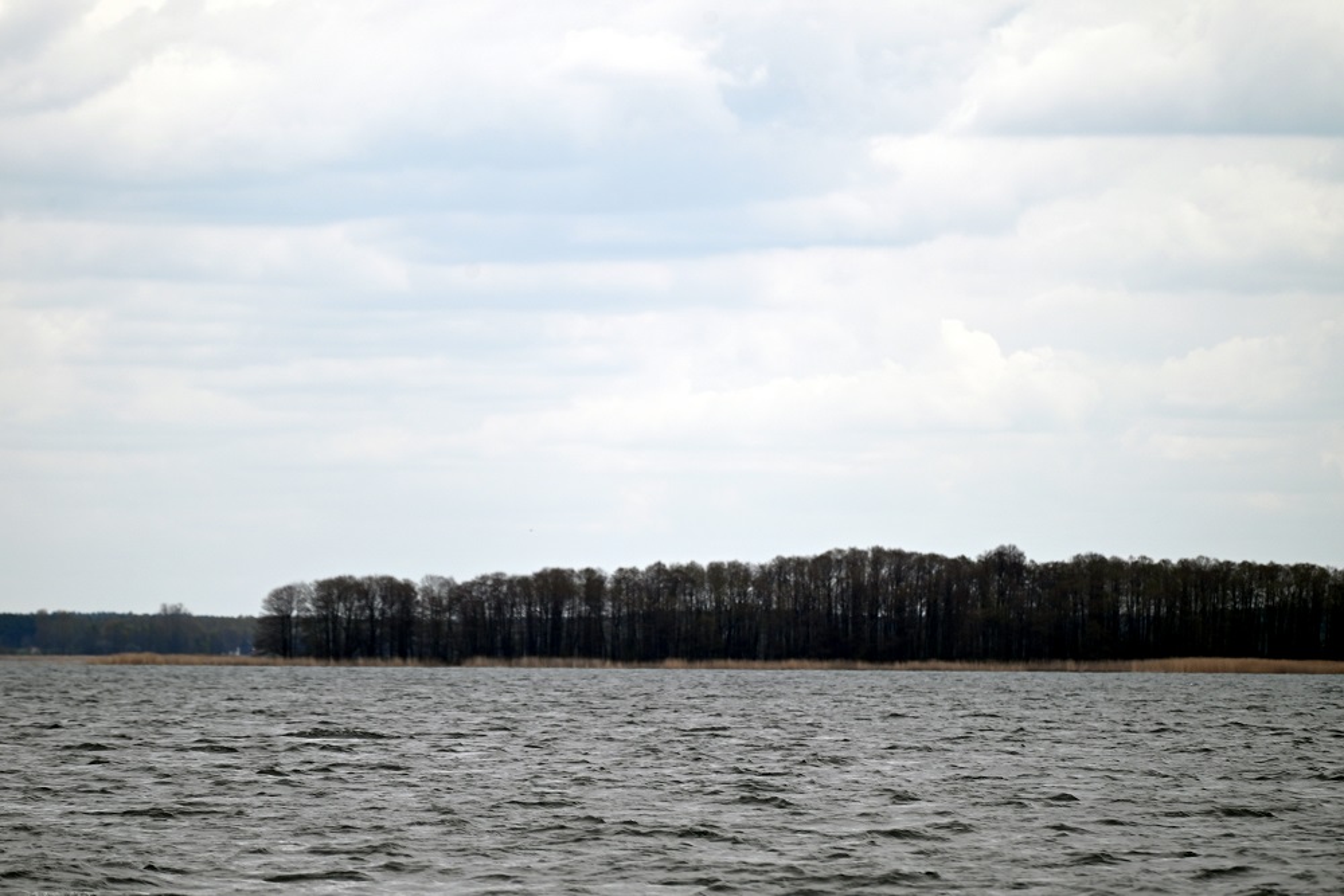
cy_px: 448
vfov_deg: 4.6
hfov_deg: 6.9
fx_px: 11201
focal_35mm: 300
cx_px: 672
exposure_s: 1/1000
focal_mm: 300
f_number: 5.6
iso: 110
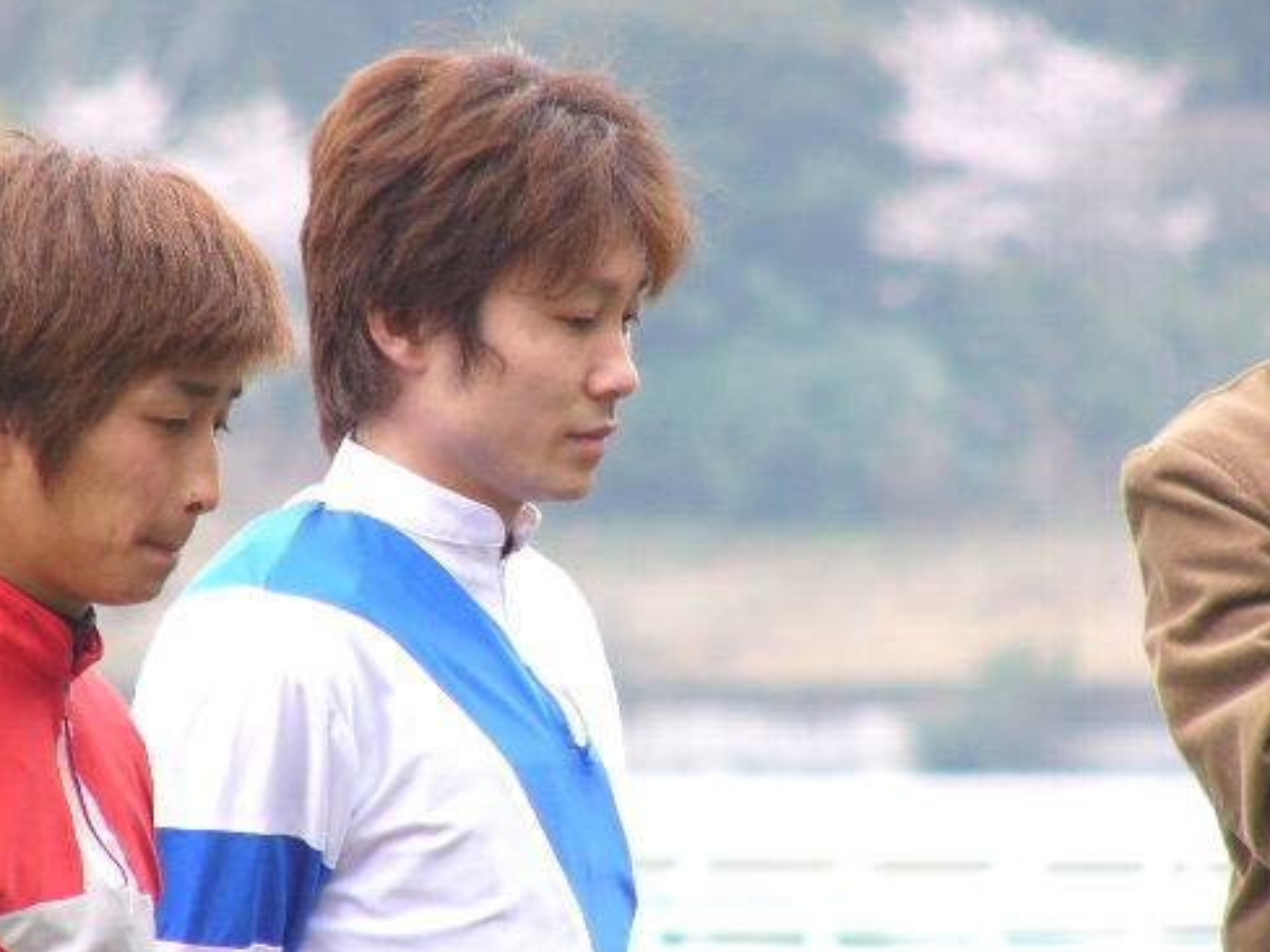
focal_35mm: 566
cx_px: 562
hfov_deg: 3.5
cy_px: 559
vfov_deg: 2.6
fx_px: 20766
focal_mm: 72
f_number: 4
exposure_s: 1/125
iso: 50
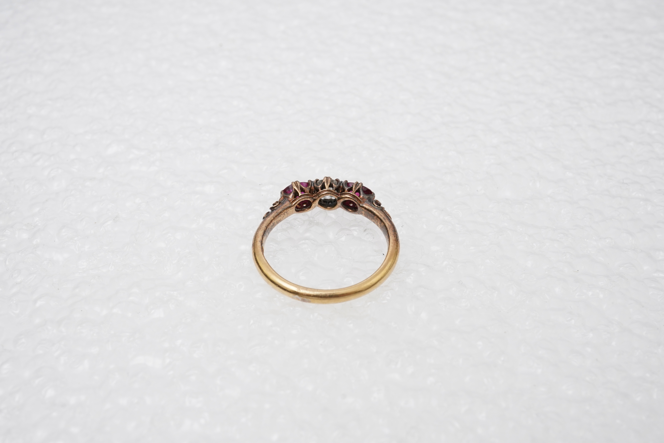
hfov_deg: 43.6
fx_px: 830
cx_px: 332
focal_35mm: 45
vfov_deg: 29.9
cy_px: 222
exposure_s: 1/100
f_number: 22
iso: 500
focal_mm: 30
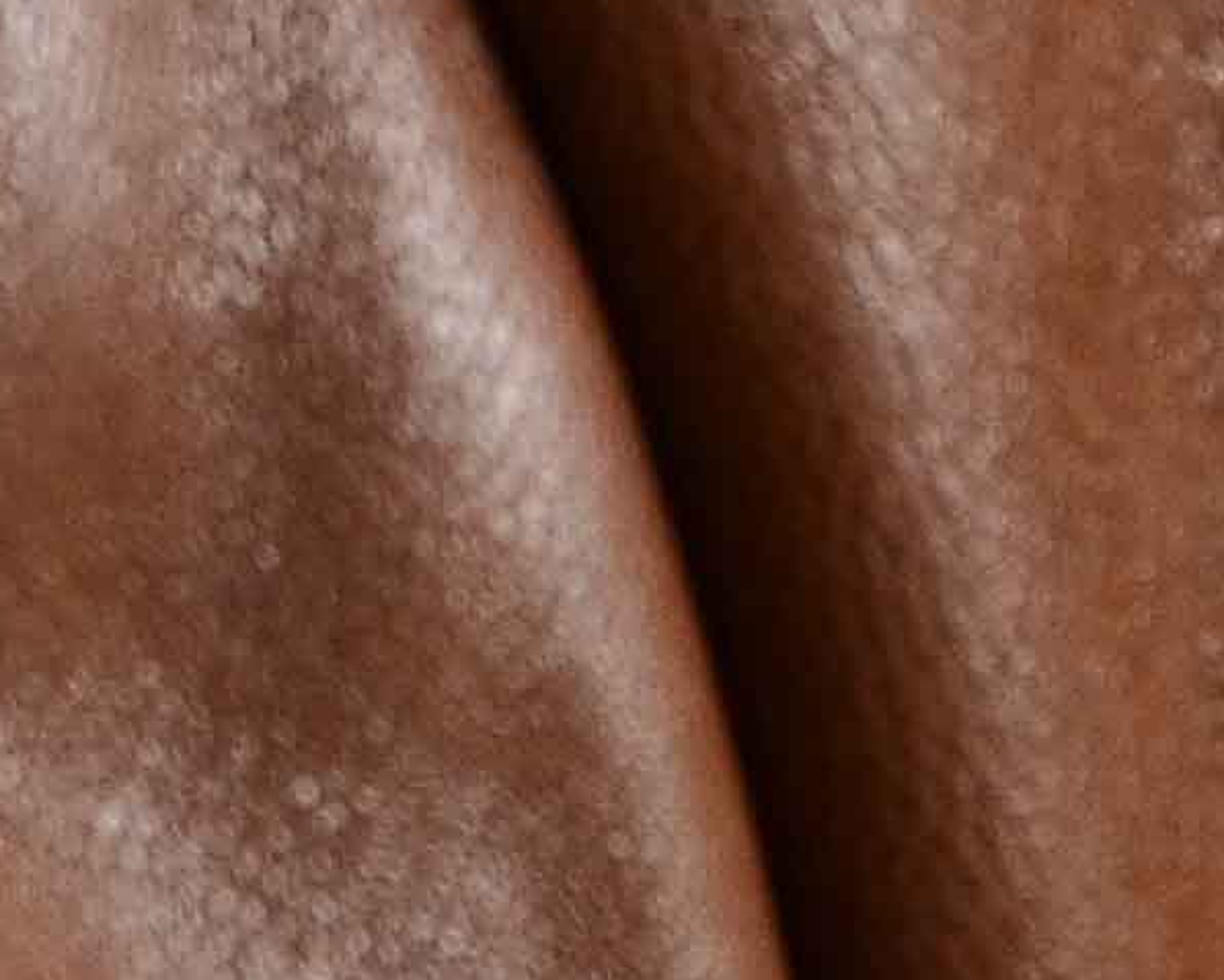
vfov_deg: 1.3
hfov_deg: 1.6
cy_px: -1498
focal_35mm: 1220
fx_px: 44198
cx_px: -674
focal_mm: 105
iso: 160
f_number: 8
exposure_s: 1/80
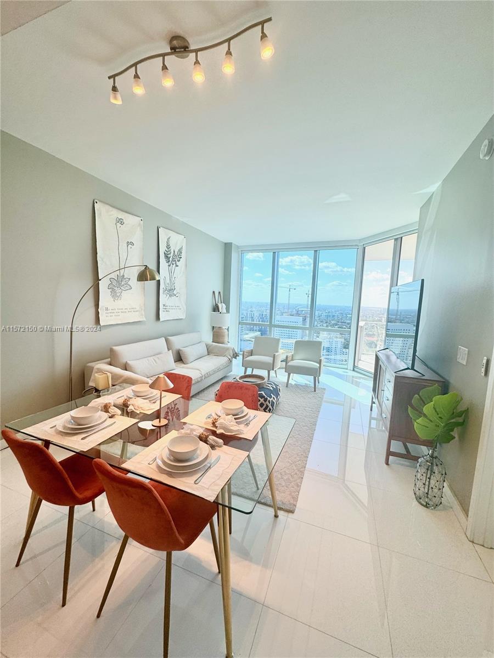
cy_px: 329
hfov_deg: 85.7
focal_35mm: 14
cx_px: 247
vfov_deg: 102.1
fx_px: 266
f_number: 2.2
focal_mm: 2.22
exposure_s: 1/205
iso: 40
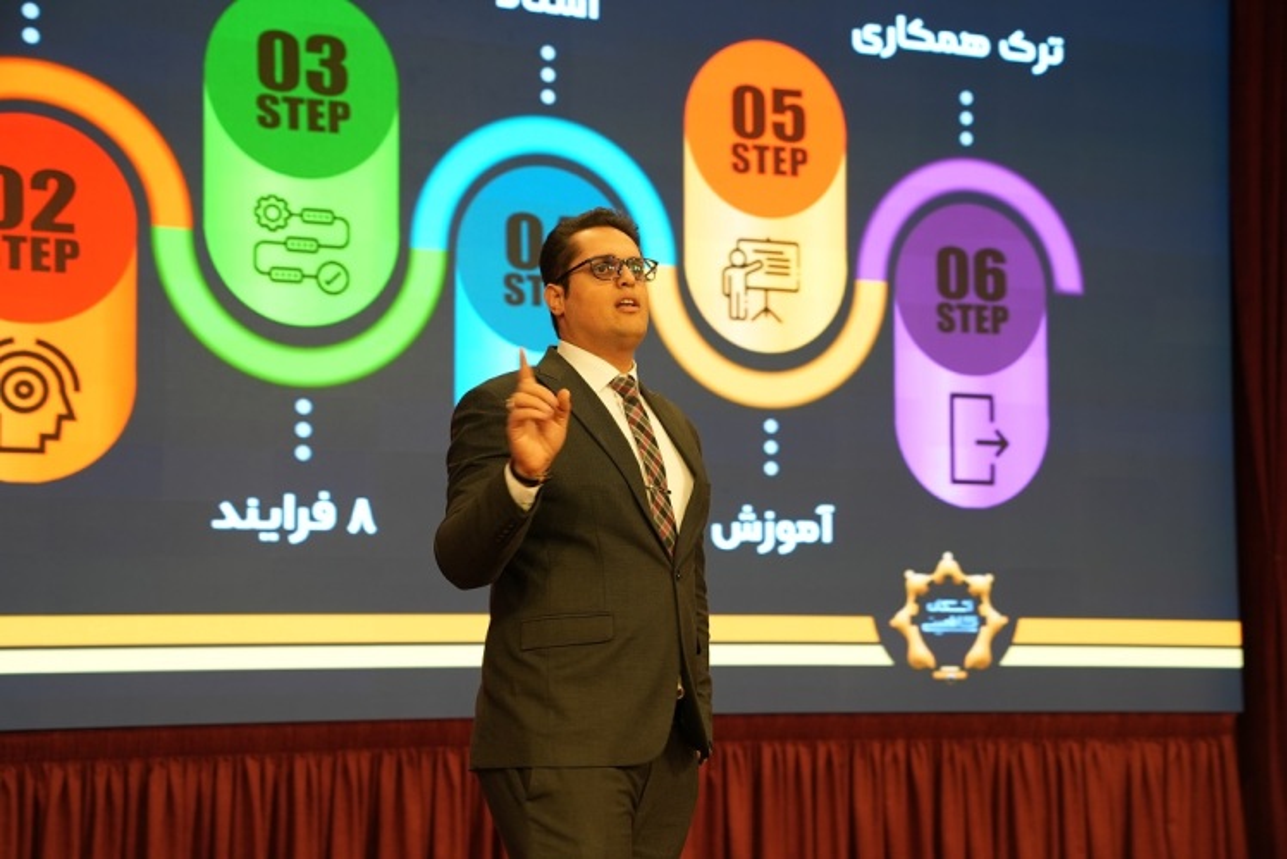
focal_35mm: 70
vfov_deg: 19.5
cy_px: 430
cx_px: 644
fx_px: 2503
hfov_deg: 28.8
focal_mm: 70
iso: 500
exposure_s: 1/30
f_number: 4
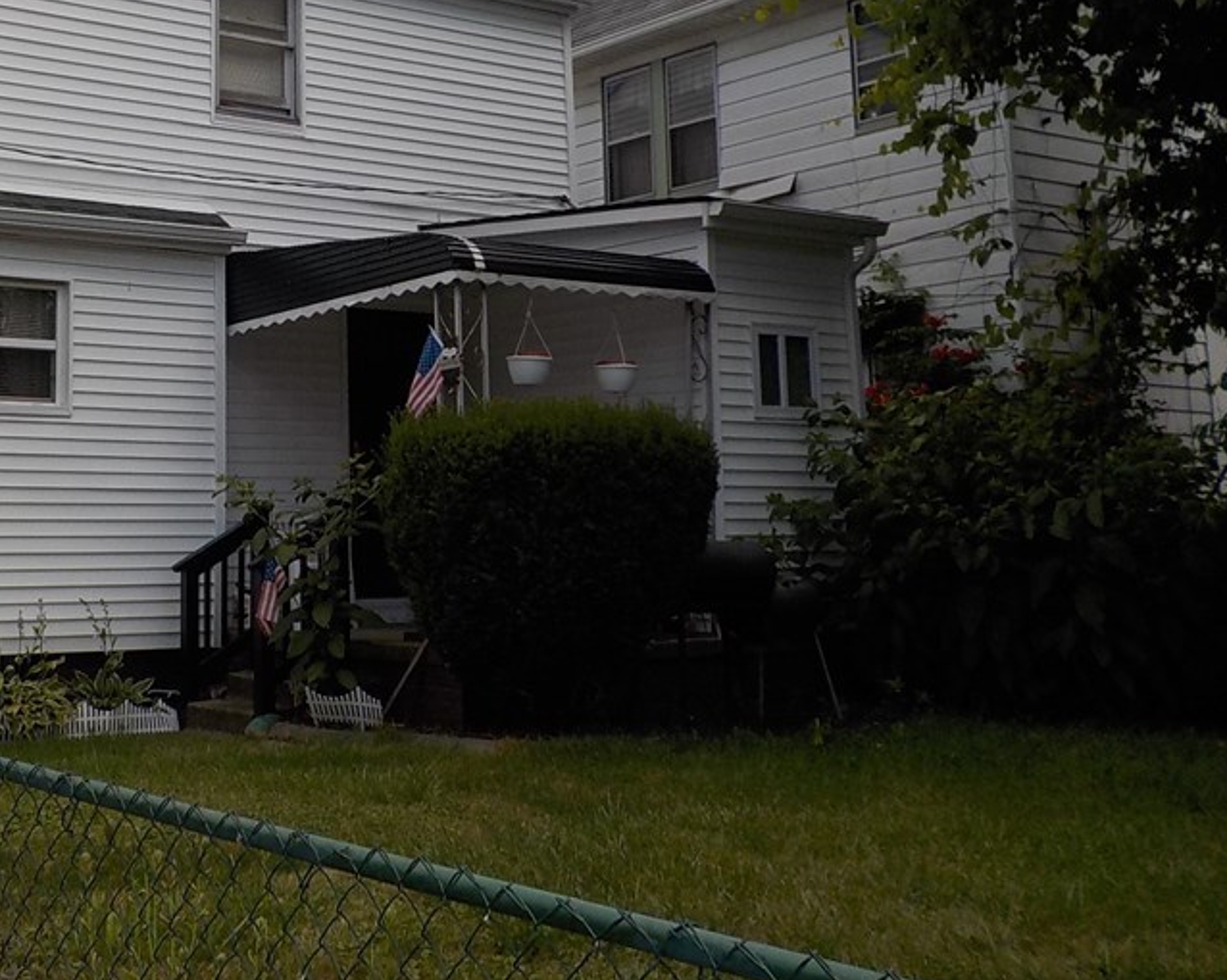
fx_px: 1706
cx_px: 275
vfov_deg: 31.5
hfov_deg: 38.3
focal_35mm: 47
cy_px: 250
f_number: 3.3
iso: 125
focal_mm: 4.1
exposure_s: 1/1250
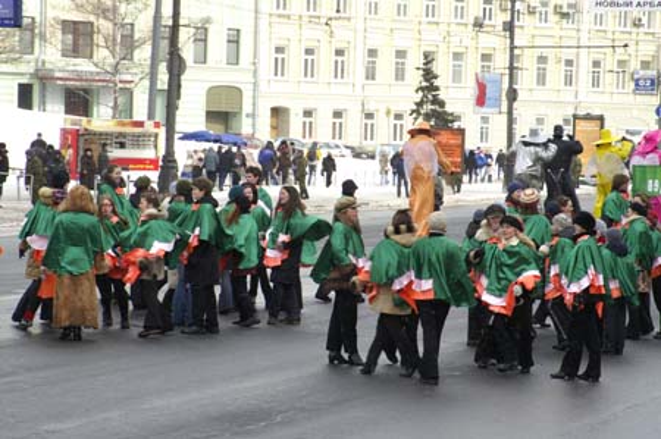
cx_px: 330
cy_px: 220
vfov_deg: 8.7
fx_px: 2889
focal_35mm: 158
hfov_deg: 13.1
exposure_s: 1/125
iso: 100
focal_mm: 105
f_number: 9
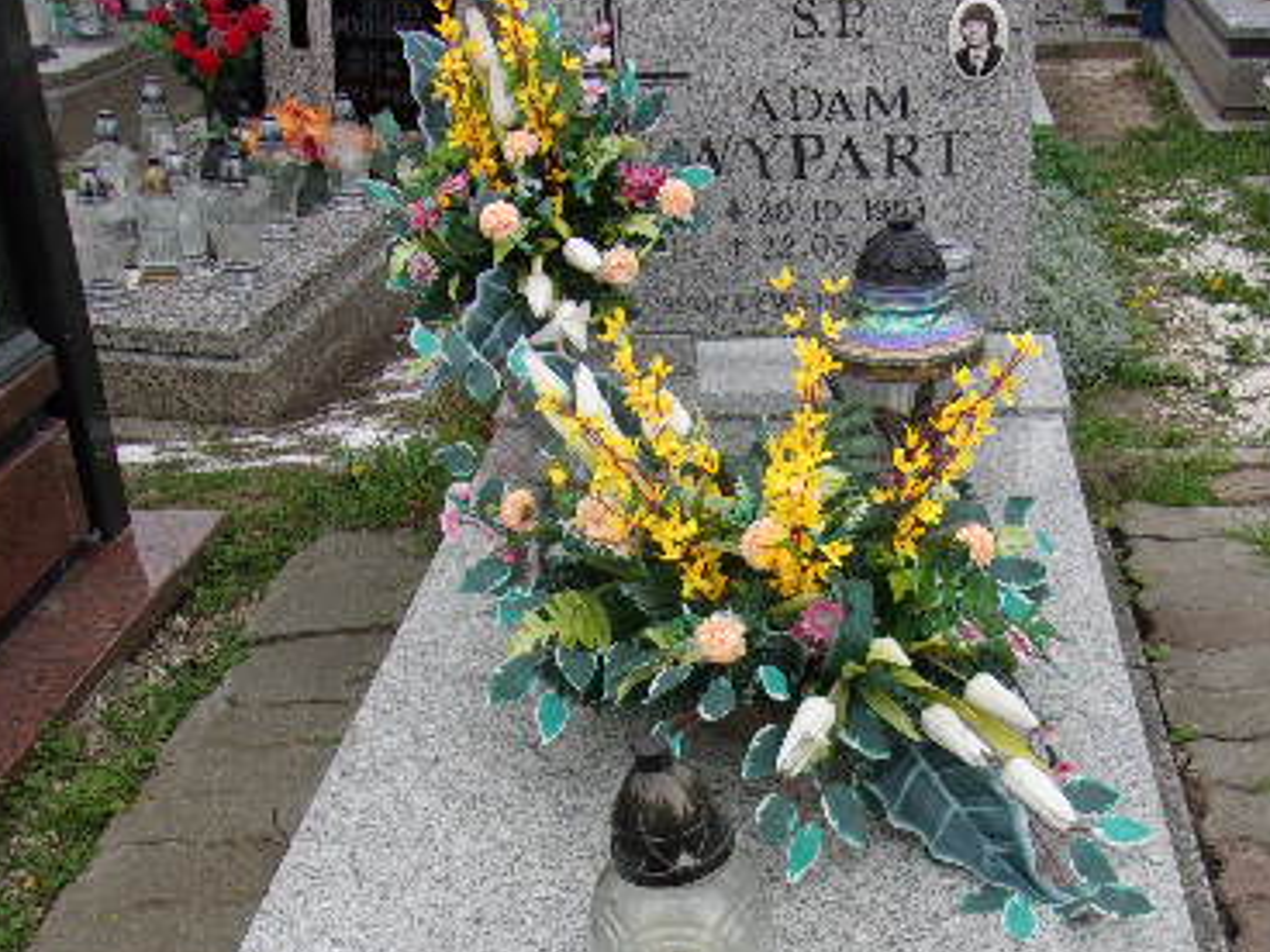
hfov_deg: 40.2
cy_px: 693
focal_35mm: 47
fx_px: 1724
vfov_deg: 30.5
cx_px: 783
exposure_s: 1/160
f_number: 3
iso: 80
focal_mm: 4.9
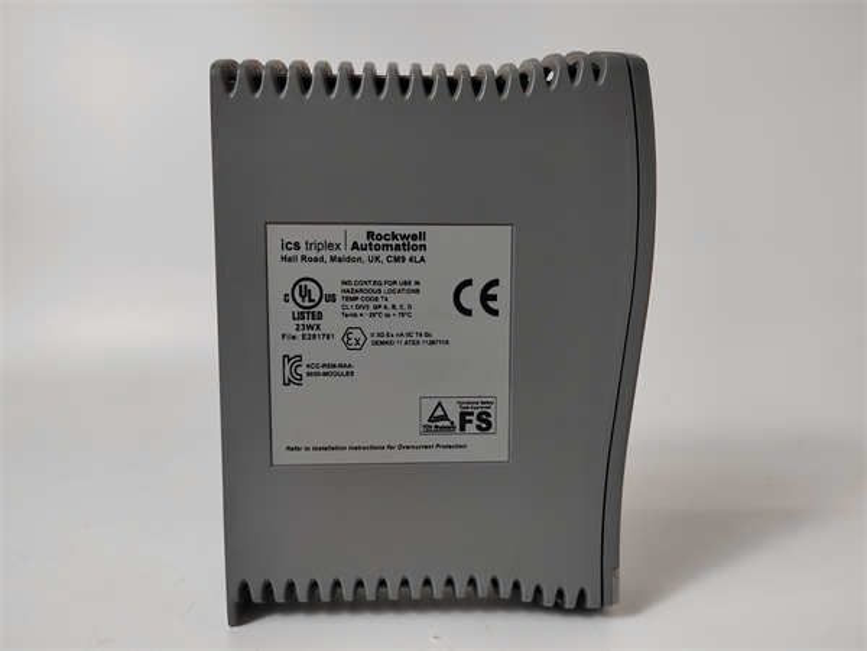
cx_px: 434
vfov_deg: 58.9
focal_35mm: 23
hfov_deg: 73.9
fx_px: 576
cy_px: 326
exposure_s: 1/100
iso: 441
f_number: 1.9
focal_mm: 5.52
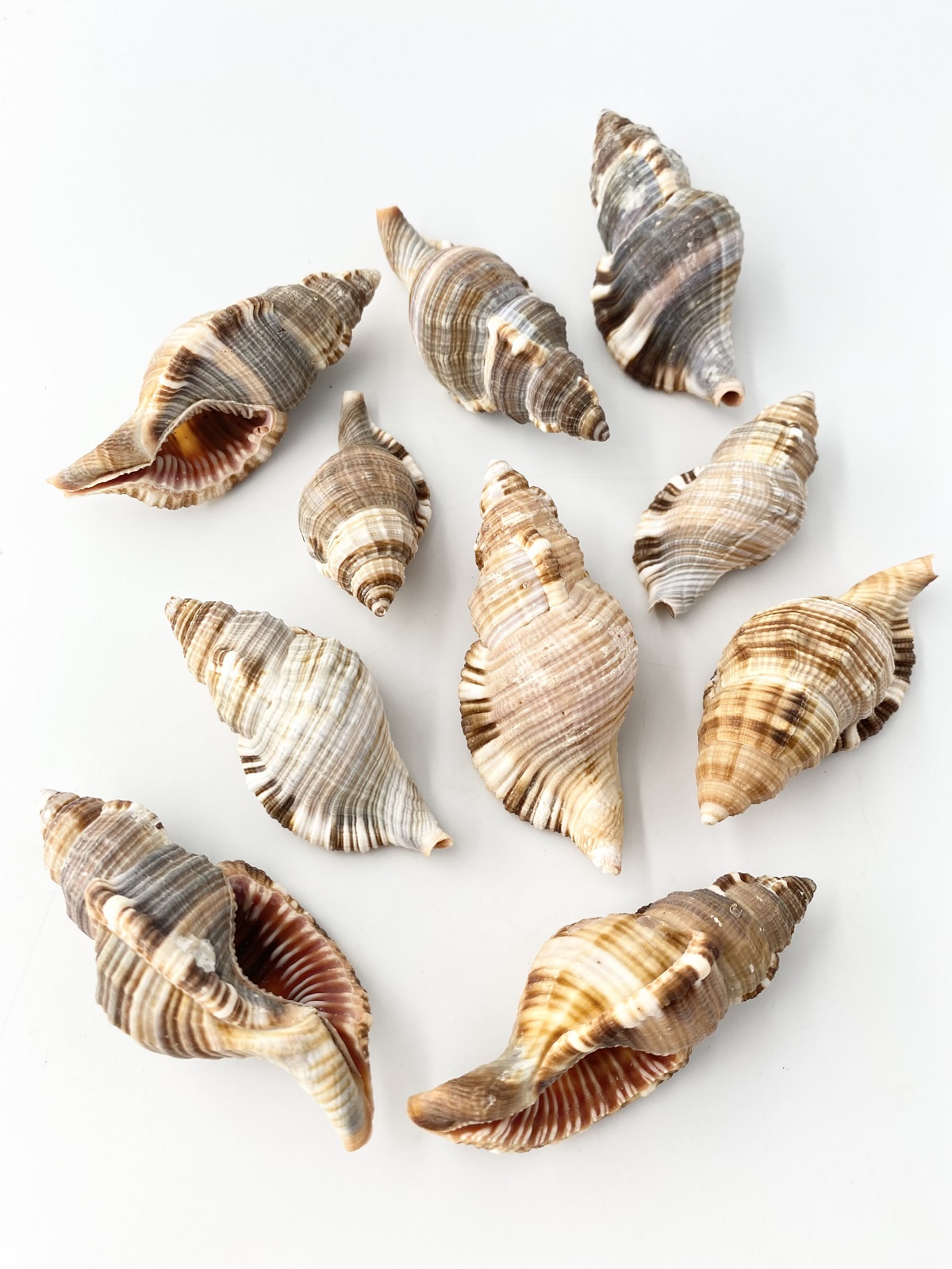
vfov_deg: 67.3
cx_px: 476
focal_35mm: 26
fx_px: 953
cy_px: 634
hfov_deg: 53.1
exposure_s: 1/208
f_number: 1.8
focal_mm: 4.25
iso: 32
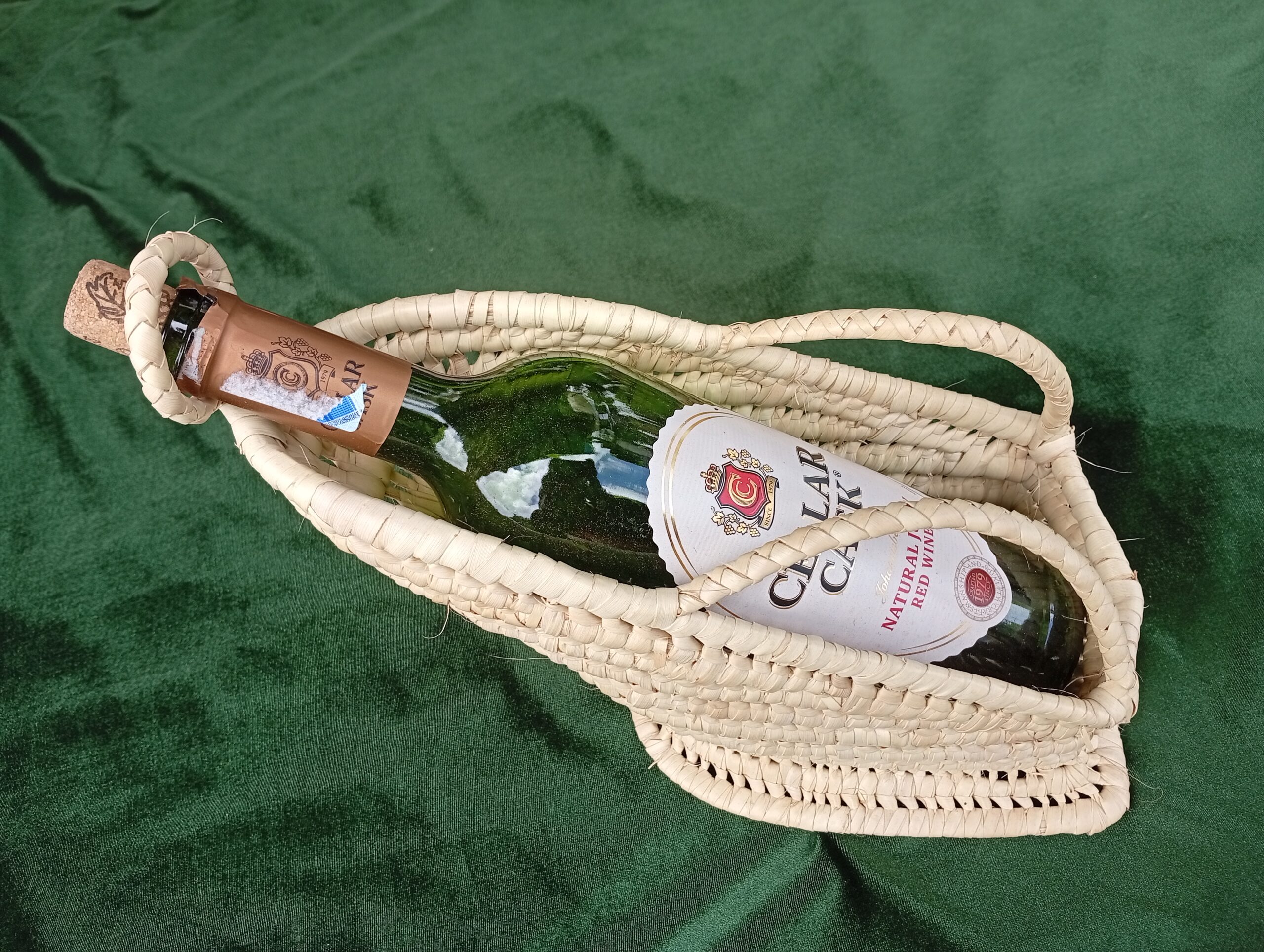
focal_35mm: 27
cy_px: 476
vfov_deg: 51.5
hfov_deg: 65.2
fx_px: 987
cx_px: 632
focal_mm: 3.98
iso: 50
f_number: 1.8
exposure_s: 1/107
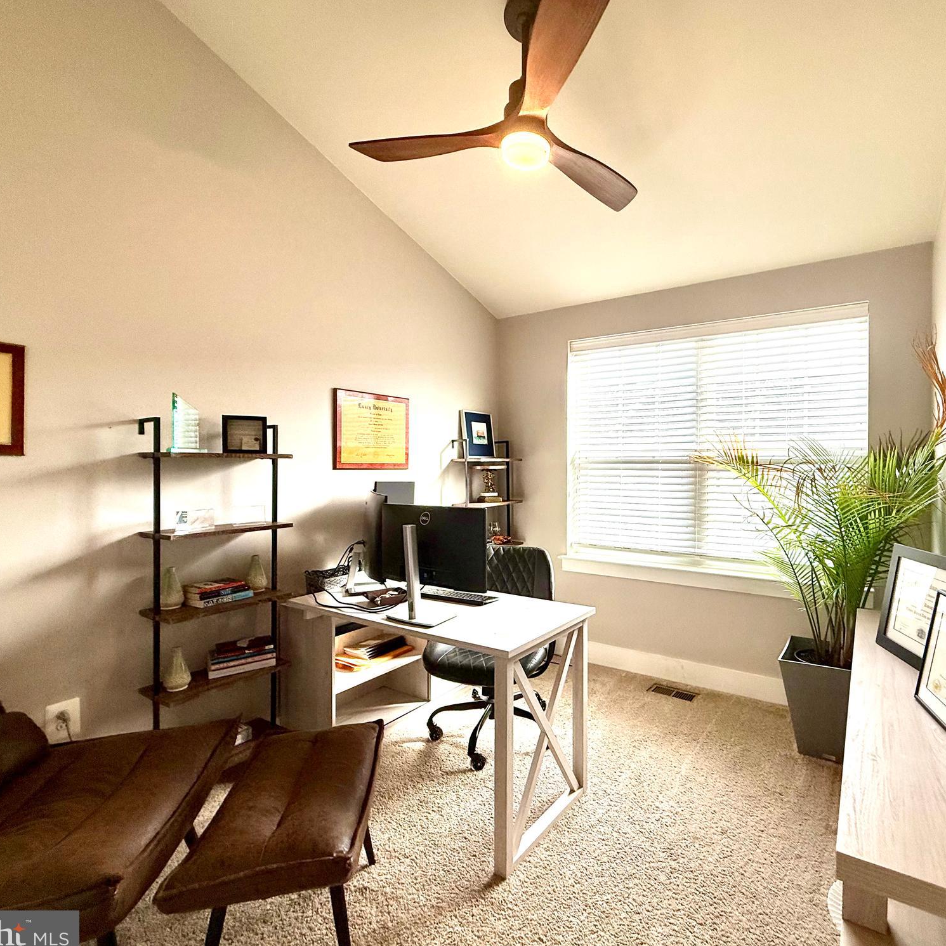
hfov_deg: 82.9
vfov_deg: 84.0
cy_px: 475
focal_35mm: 17
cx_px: 570
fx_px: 526
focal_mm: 2.22
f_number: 2.2
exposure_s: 1/222
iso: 64
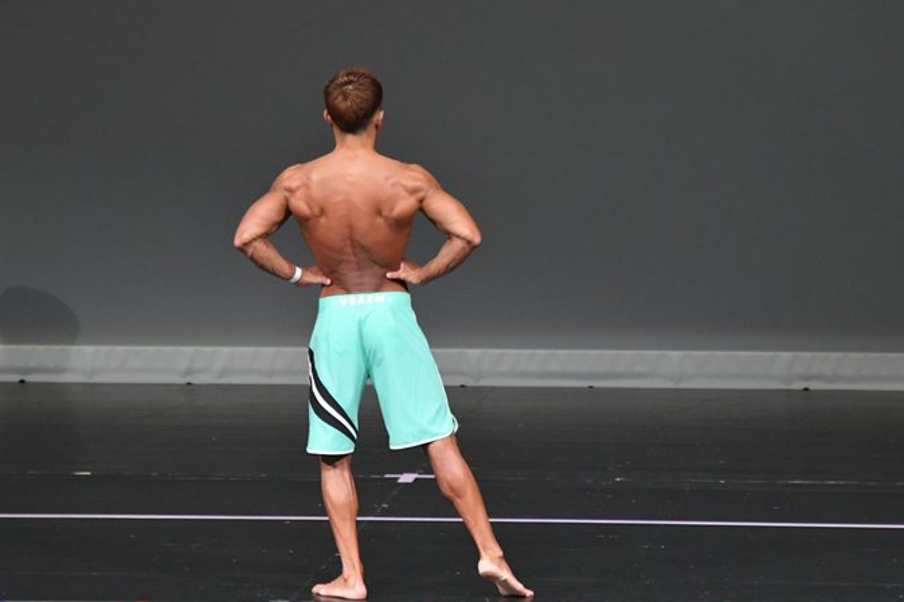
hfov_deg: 5.7
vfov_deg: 3.8
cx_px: 467
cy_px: 312
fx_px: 9110
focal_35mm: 363
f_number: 5.6
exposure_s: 1/400
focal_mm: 210
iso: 4000
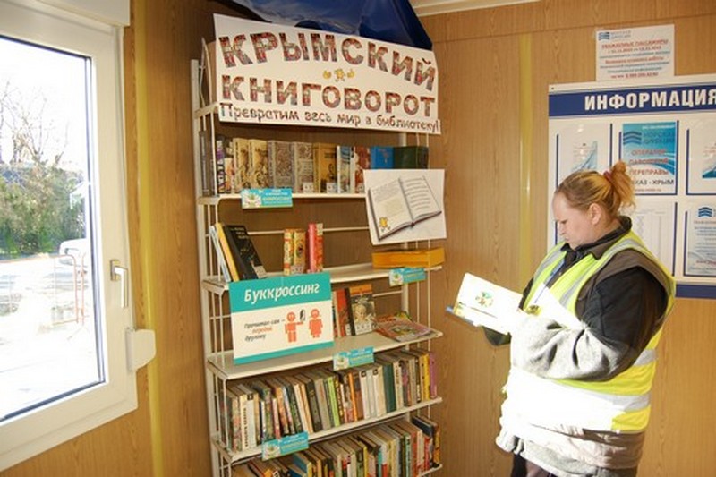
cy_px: 238
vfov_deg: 47.9
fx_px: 537
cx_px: 358
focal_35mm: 27
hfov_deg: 67.4
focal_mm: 18
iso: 400
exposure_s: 1/200
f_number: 3.5
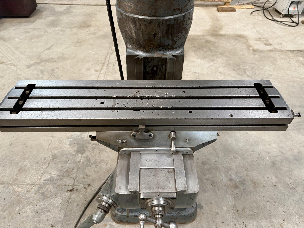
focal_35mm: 24
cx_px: 152
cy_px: 114
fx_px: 211
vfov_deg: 56.8
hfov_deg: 71.6
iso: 125
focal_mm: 6.76
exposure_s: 1/50
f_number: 1.78
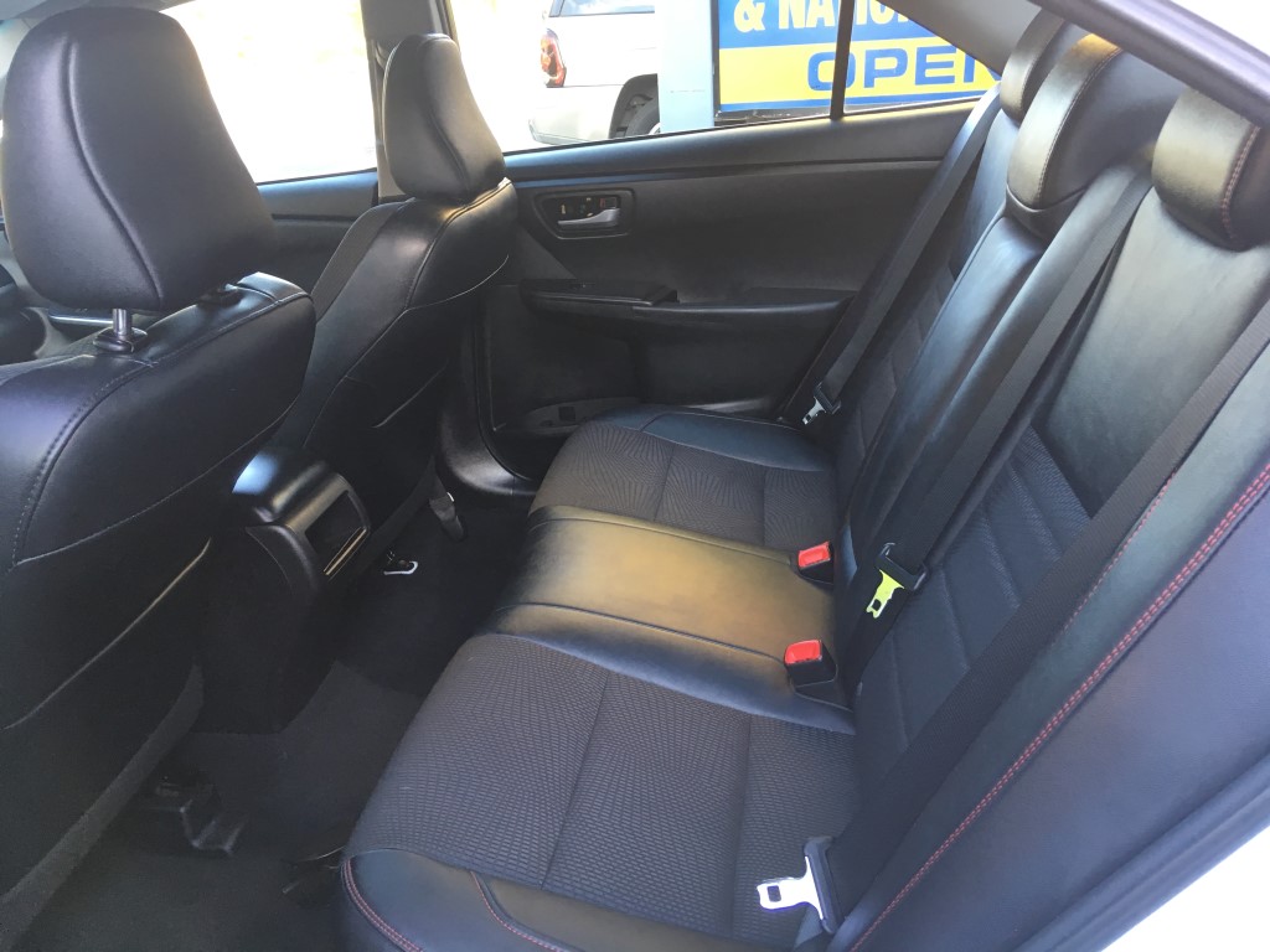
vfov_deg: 48.2
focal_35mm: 29
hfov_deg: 61.7
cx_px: 635
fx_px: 1064
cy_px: 476
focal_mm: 4.15
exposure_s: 1/30
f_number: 2.2
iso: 32
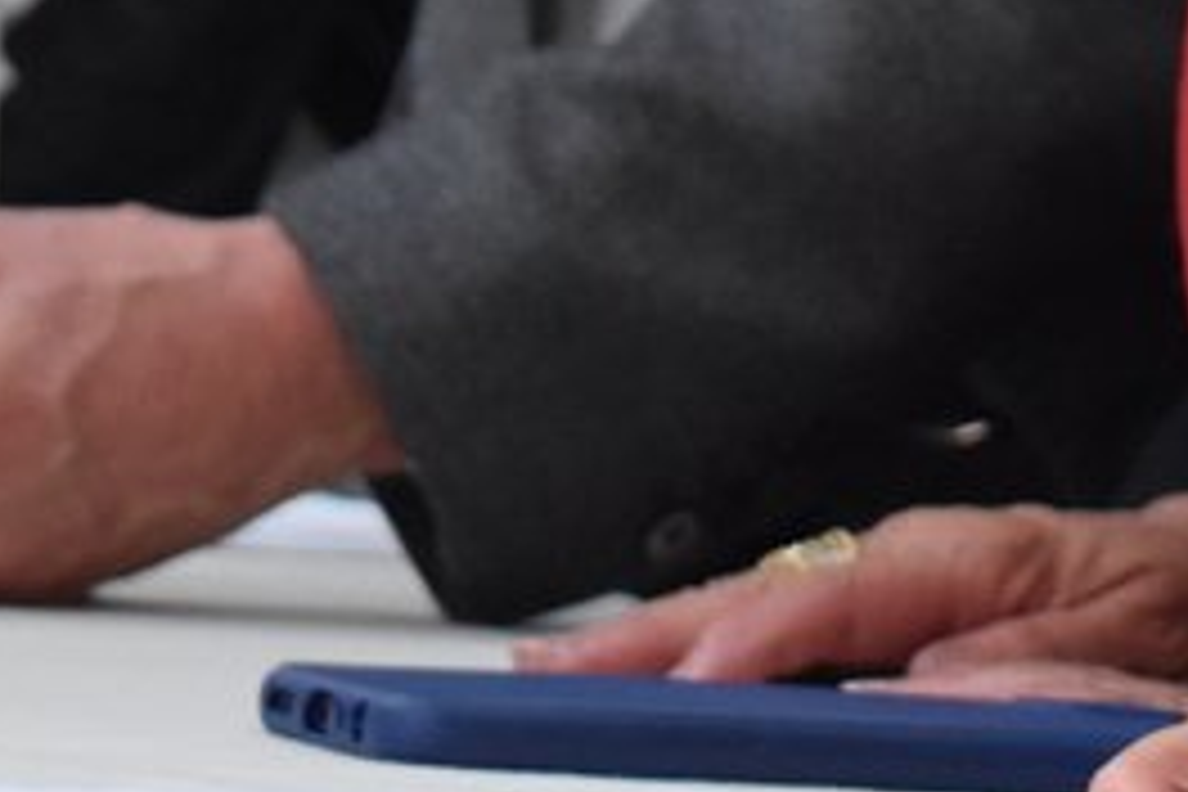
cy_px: -963
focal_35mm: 307
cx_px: -855
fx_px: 10139
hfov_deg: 6.6
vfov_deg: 4.4
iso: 2200
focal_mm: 45
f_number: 5
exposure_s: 1/60
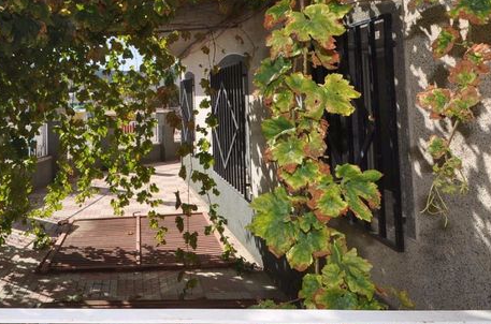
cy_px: 57
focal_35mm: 31
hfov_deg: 57.8
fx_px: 422
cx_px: 133
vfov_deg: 40.1
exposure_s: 1/200
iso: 200
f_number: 13
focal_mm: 10
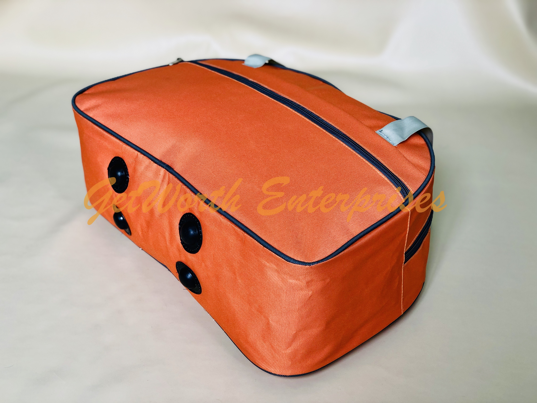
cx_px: 268
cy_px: 202
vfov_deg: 28.0
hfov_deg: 36.8
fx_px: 807
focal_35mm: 52
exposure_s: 1/60
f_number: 2.4
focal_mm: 6
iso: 32
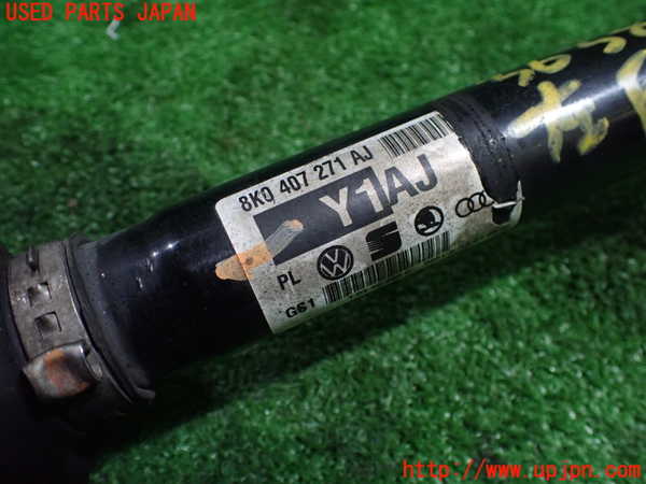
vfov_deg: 46.8
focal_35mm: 30
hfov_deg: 60.0
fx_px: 560
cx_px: 323
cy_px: 242
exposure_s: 1/125
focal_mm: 5.4
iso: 800
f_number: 2.3
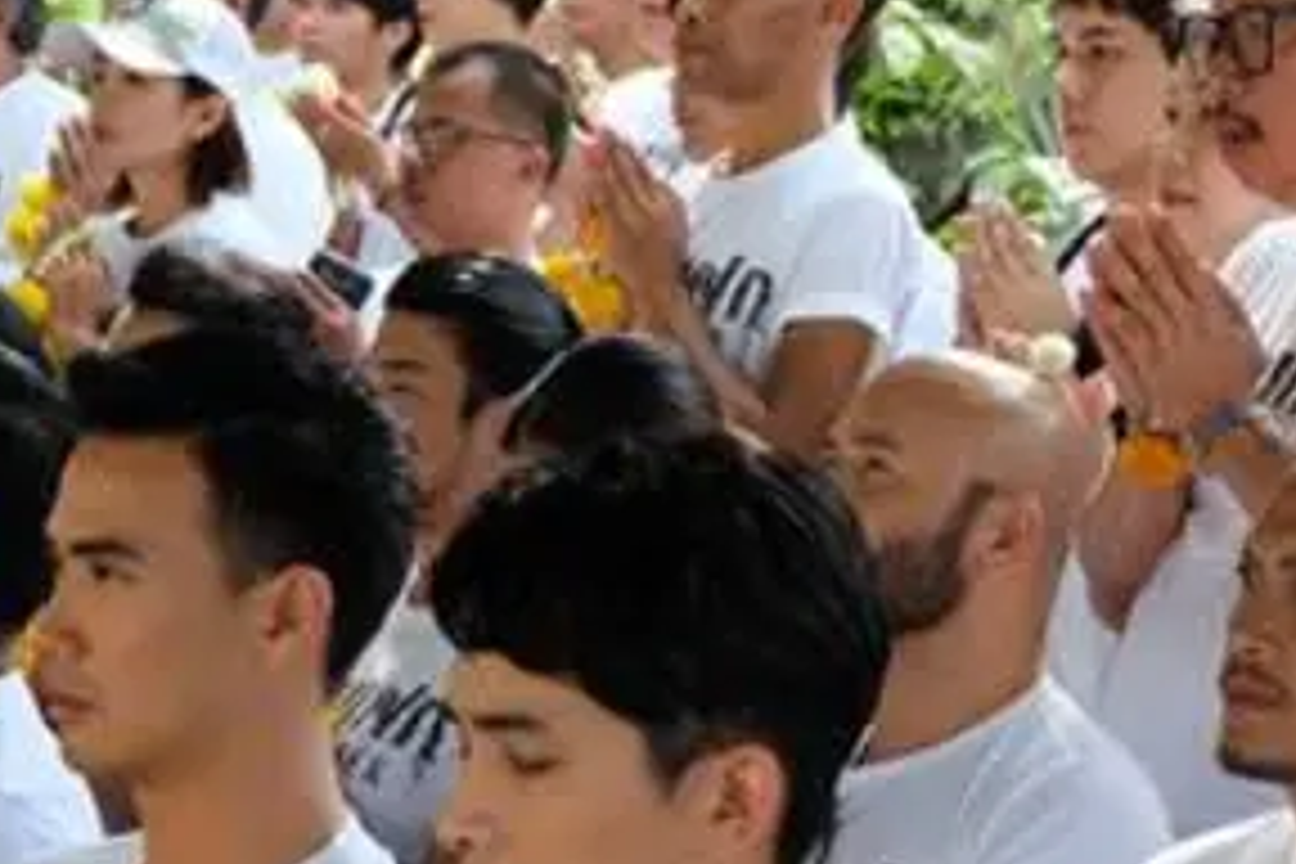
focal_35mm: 138
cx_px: 320
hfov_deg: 14.8
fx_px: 4968
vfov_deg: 9.9
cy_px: 724
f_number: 5
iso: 400
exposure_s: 1/180
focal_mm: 34
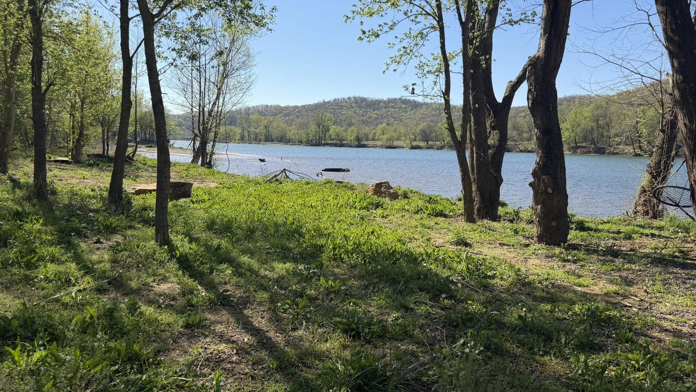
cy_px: 180
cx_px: 345
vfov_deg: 42.9
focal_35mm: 27
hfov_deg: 69.9
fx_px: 498
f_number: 1.78
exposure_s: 1/3425
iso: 80
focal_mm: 6.76
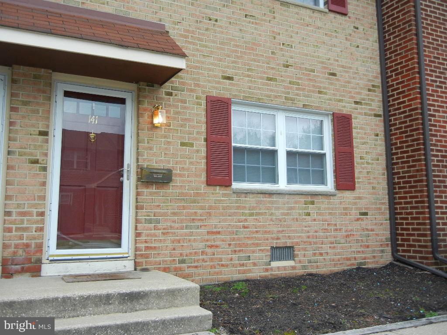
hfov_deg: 54.0
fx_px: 439
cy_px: 168
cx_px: 224
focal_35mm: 34
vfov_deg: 41.8
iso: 160
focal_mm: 6.2
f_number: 3.6
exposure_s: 1/141
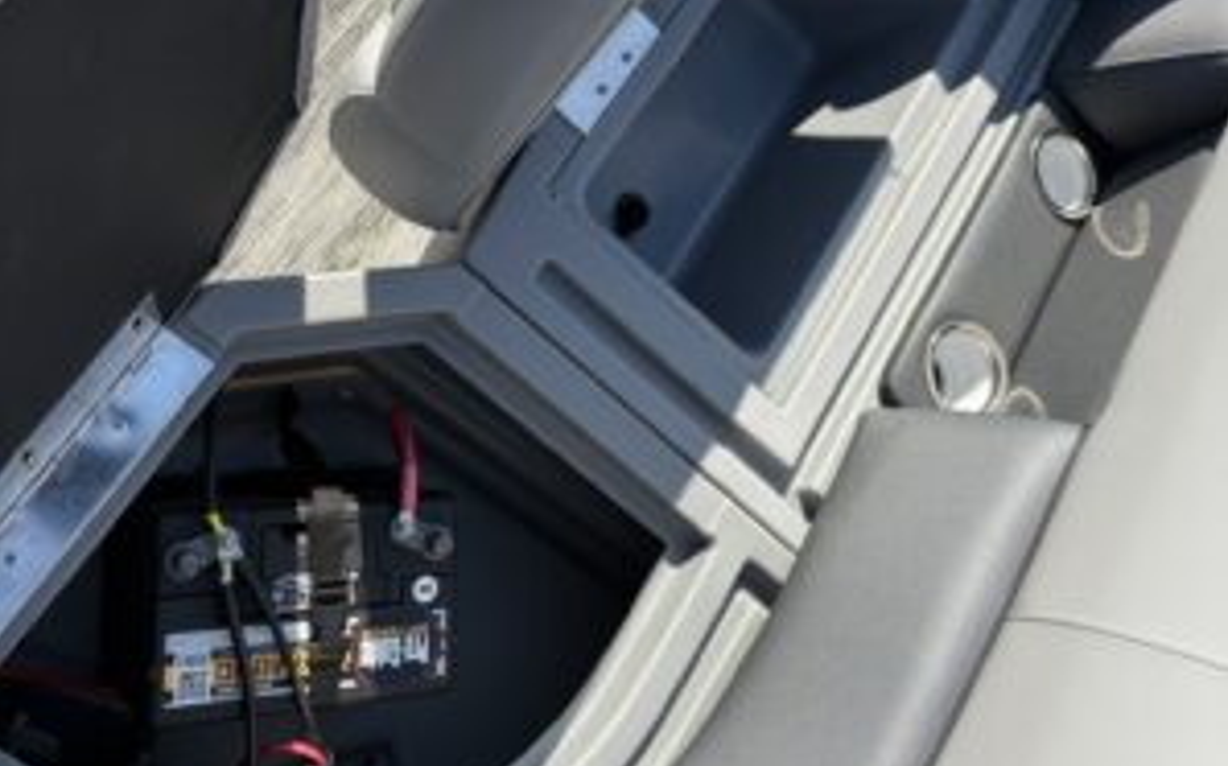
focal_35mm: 37
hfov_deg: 52.8
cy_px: 292
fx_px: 1238
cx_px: 614
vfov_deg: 34.2
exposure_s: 1/1984
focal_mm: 5.96
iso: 50
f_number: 1.6
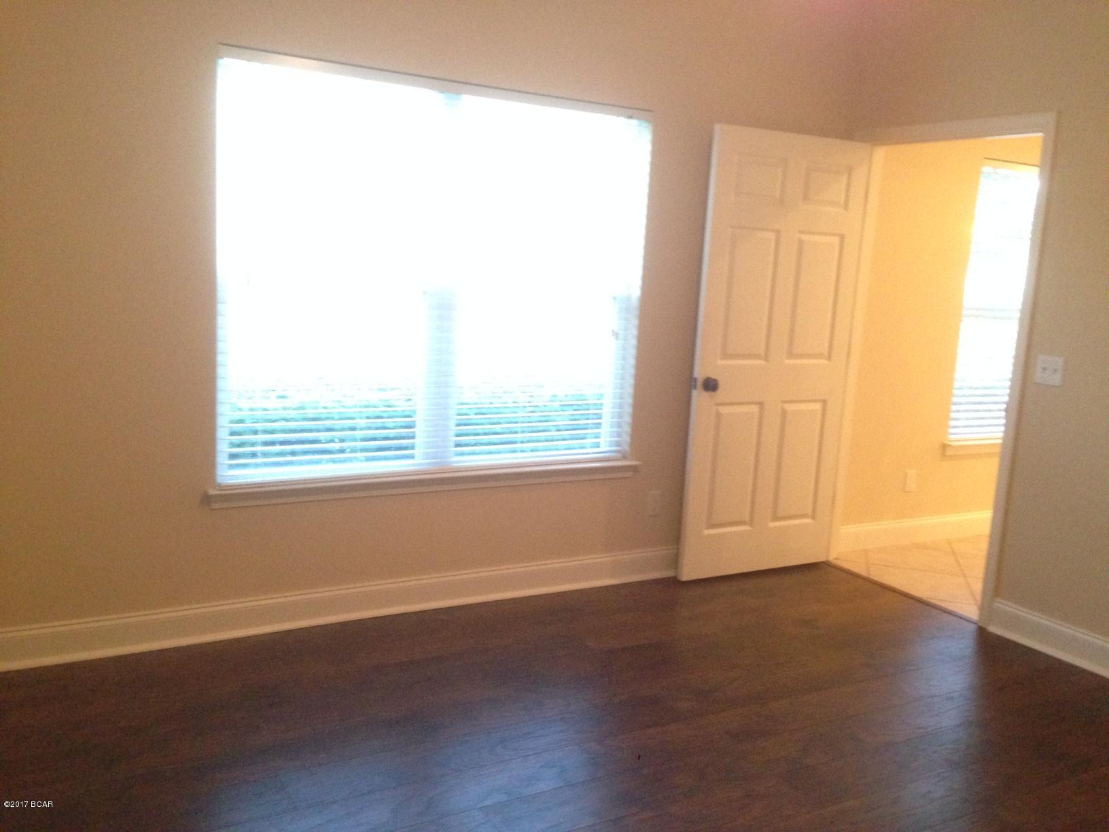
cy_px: 416
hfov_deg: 55.4
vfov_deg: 42.9
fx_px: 1057
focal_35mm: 33
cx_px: 554
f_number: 2.4
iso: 400
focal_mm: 4.12
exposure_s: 1/15
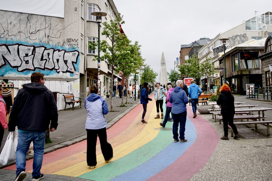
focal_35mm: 35
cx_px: 136
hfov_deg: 54.4
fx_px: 264
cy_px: 90
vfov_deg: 37.9
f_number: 2.5
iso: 400
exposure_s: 1/2500
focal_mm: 35
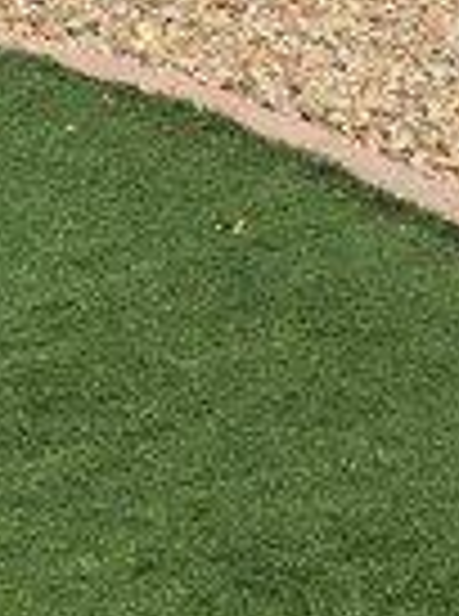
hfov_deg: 9.0
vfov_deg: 10.6
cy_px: -800
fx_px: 2895
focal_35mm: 163
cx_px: 112
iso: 25
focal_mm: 4.15
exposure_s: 1/2849
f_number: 2.2
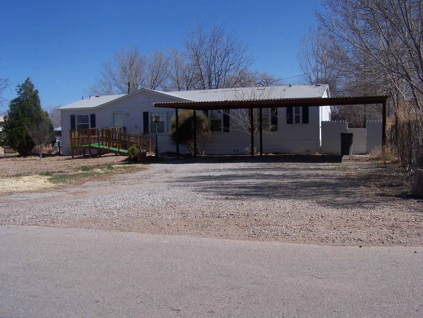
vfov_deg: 37.7
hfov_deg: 49.0
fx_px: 464
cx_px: 212
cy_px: 159
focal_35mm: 38
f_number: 5.6
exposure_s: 1/750
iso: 80
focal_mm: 6.3
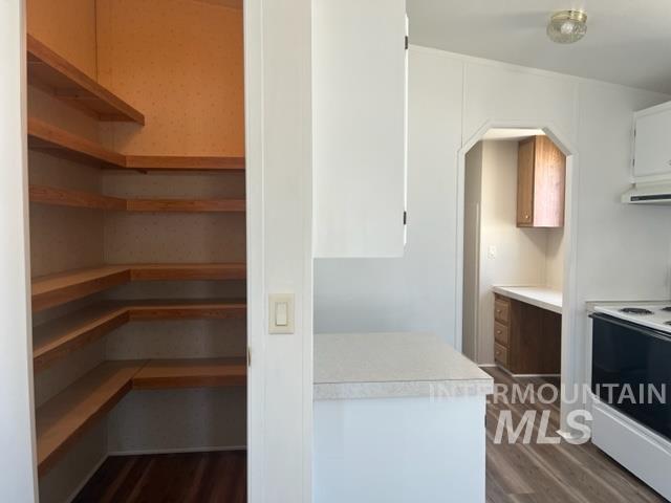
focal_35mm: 26
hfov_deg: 67.3
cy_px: 252
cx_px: 336
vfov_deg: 53.1
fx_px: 504
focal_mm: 5.1
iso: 100
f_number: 1.6
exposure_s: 1/120
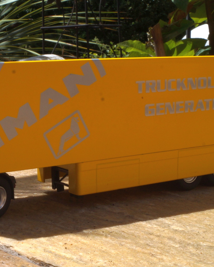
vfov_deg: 28.5
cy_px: 176
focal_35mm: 66
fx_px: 523
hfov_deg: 22.6
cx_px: 22
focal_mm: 20
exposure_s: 1/60
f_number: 22
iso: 125
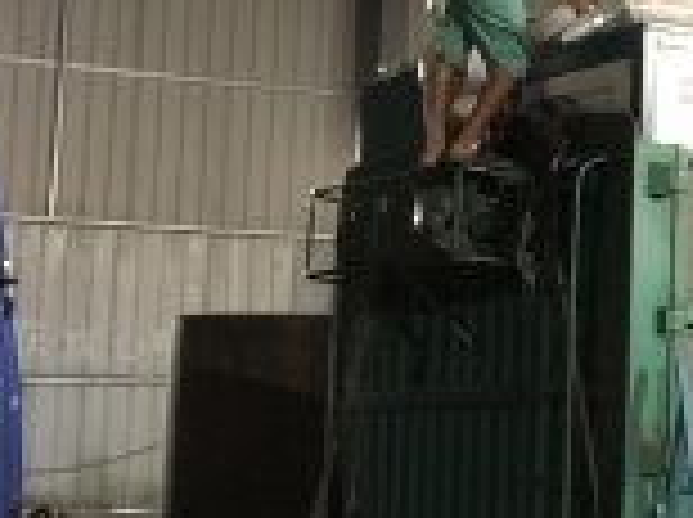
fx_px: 2259
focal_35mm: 113
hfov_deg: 16.3
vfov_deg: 13.0
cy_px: 108
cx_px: 963
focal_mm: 4.15
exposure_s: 1/4
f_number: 2.2
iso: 80
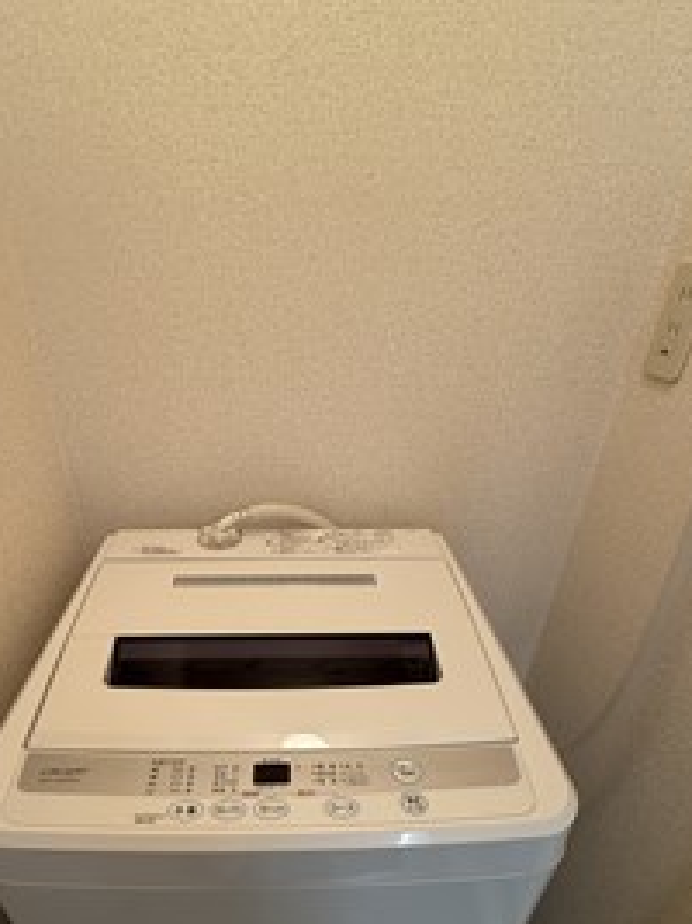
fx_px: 560
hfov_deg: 63.1
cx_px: 294
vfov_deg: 75.8
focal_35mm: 21
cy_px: 637
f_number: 2.2
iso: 250
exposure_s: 1/100
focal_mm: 2.22
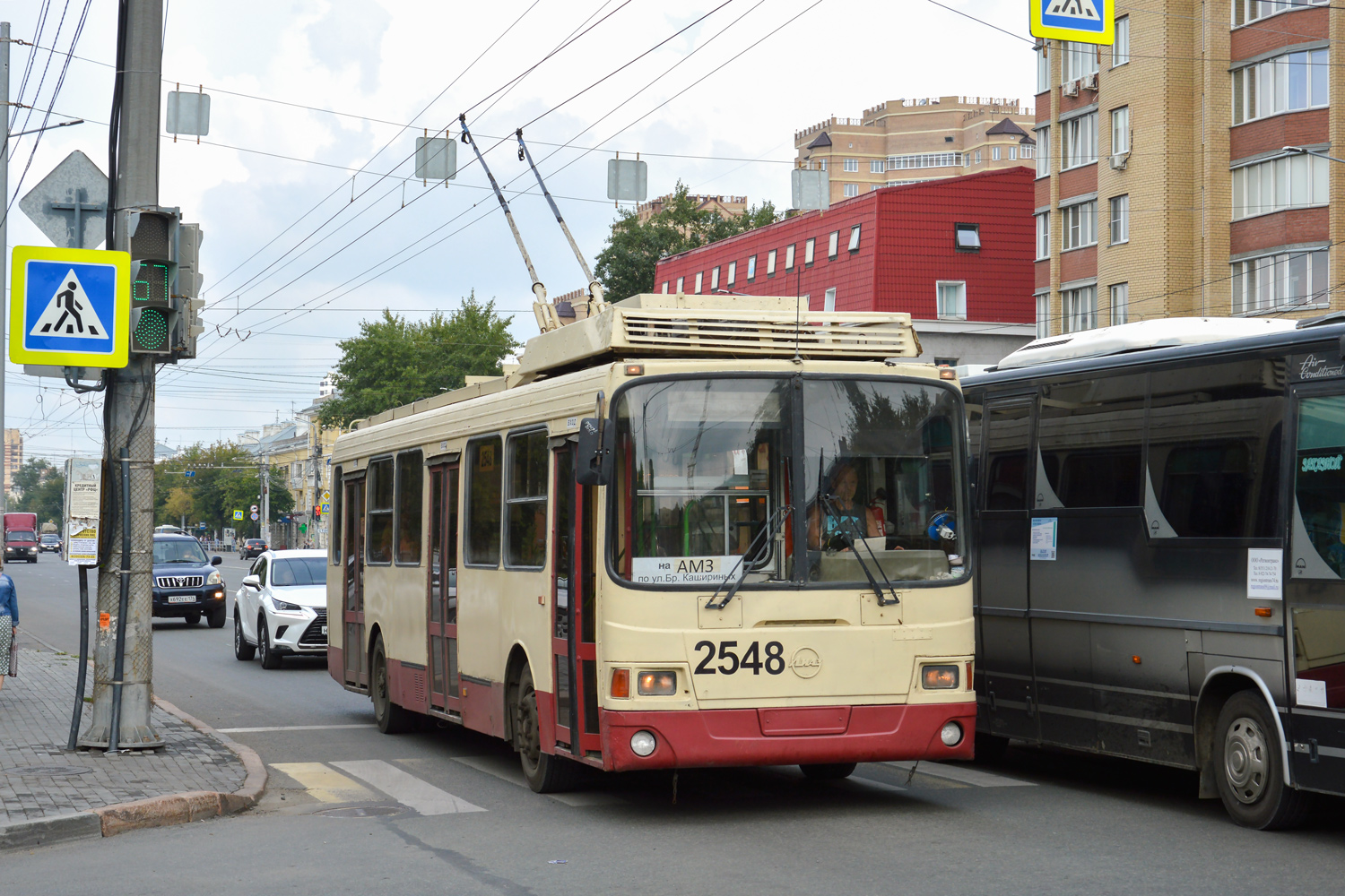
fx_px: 2522
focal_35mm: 68
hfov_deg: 29.9
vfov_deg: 20.2
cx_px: 672
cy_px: 448
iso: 200
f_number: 7.1
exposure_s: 1/500
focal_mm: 45
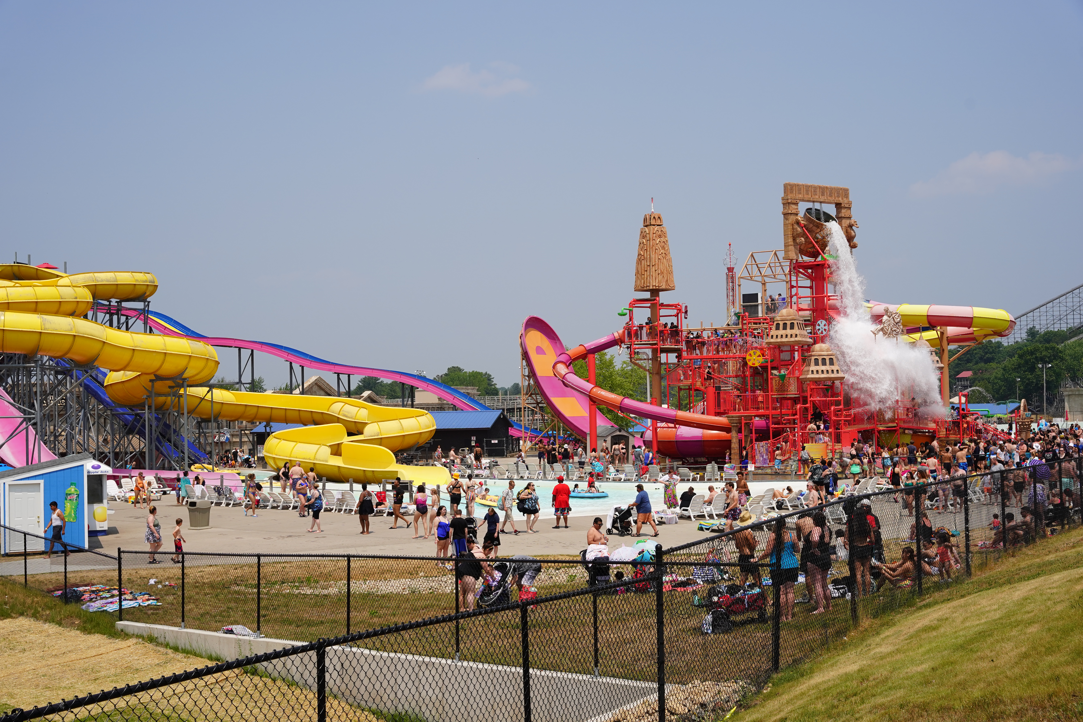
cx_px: 542
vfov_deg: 31.1
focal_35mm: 43
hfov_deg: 45.2
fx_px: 1299
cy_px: 361
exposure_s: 1/1250
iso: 320
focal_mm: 43.2
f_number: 8
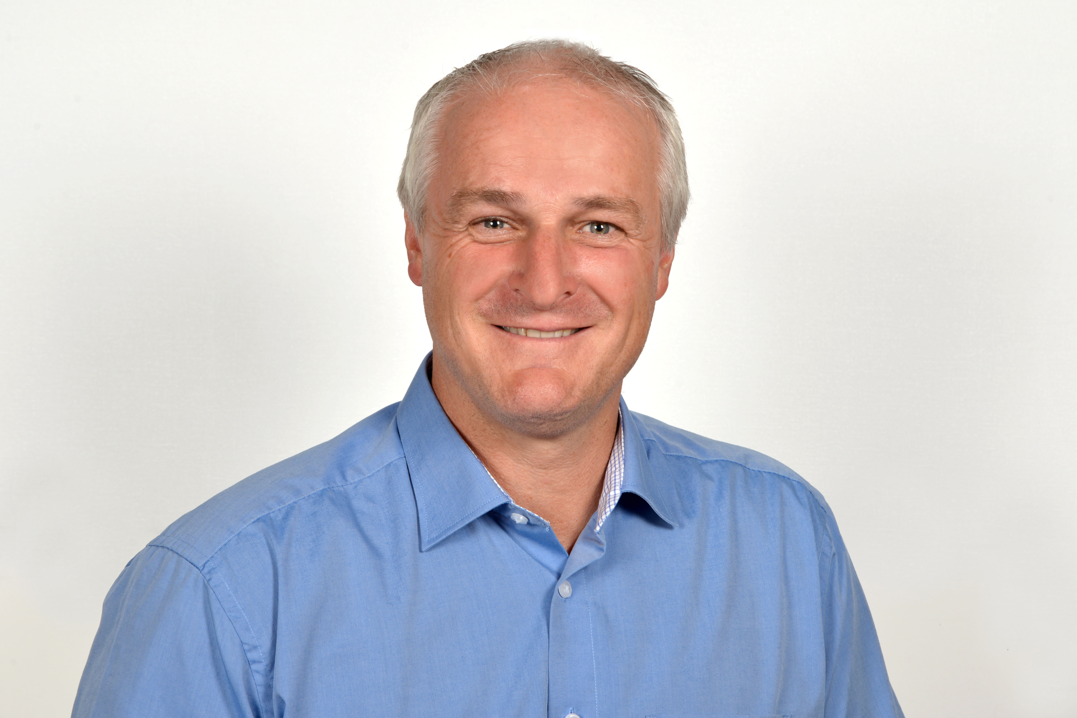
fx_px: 2244
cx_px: 538
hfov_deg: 27.0
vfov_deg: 18.2
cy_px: 359
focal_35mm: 75
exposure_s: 1/60
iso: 125
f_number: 13
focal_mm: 75
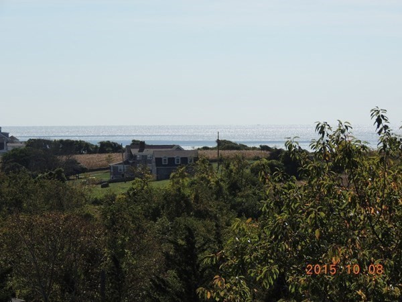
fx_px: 2148
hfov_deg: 10.7
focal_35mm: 185
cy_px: 151
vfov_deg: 8.0
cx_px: 201
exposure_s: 1/1250
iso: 100
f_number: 4.6
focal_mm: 33
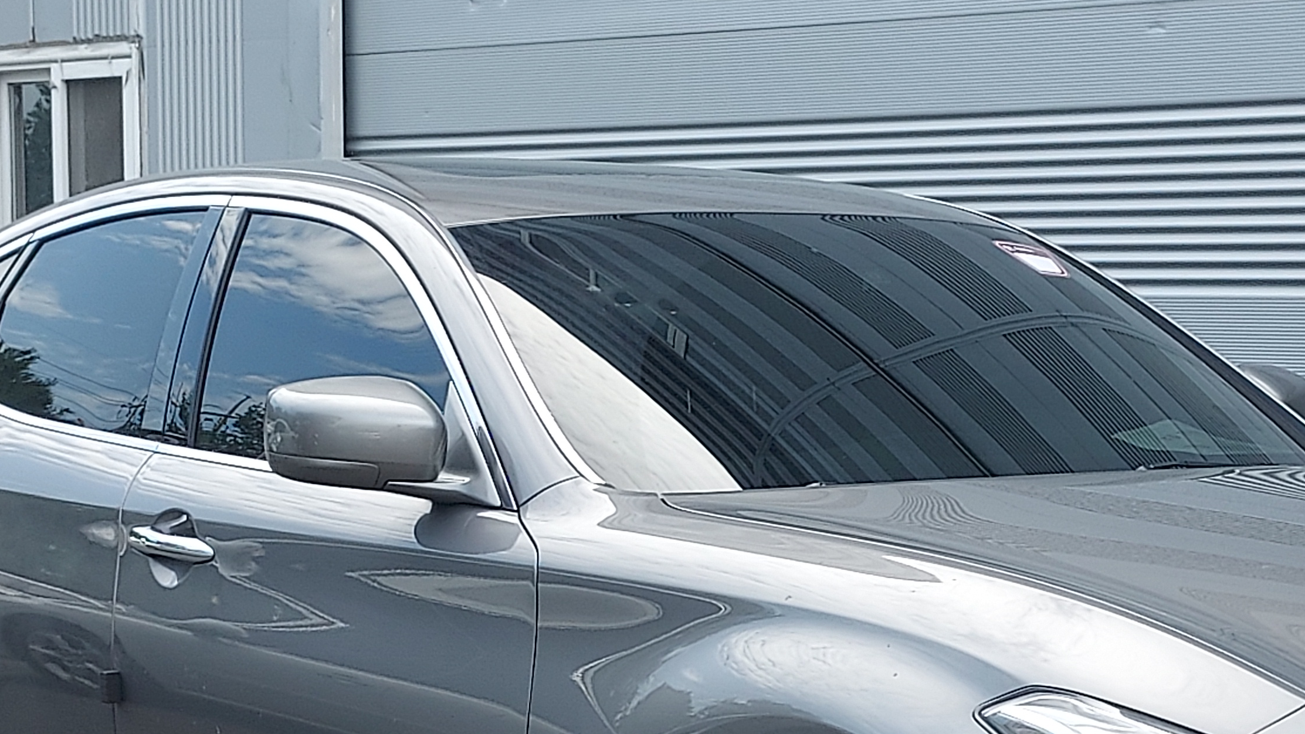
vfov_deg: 23.9
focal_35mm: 47
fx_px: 1626
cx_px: 861
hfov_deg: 43.2
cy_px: 793
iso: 40
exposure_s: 1/347
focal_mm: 4.6
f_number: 1.8
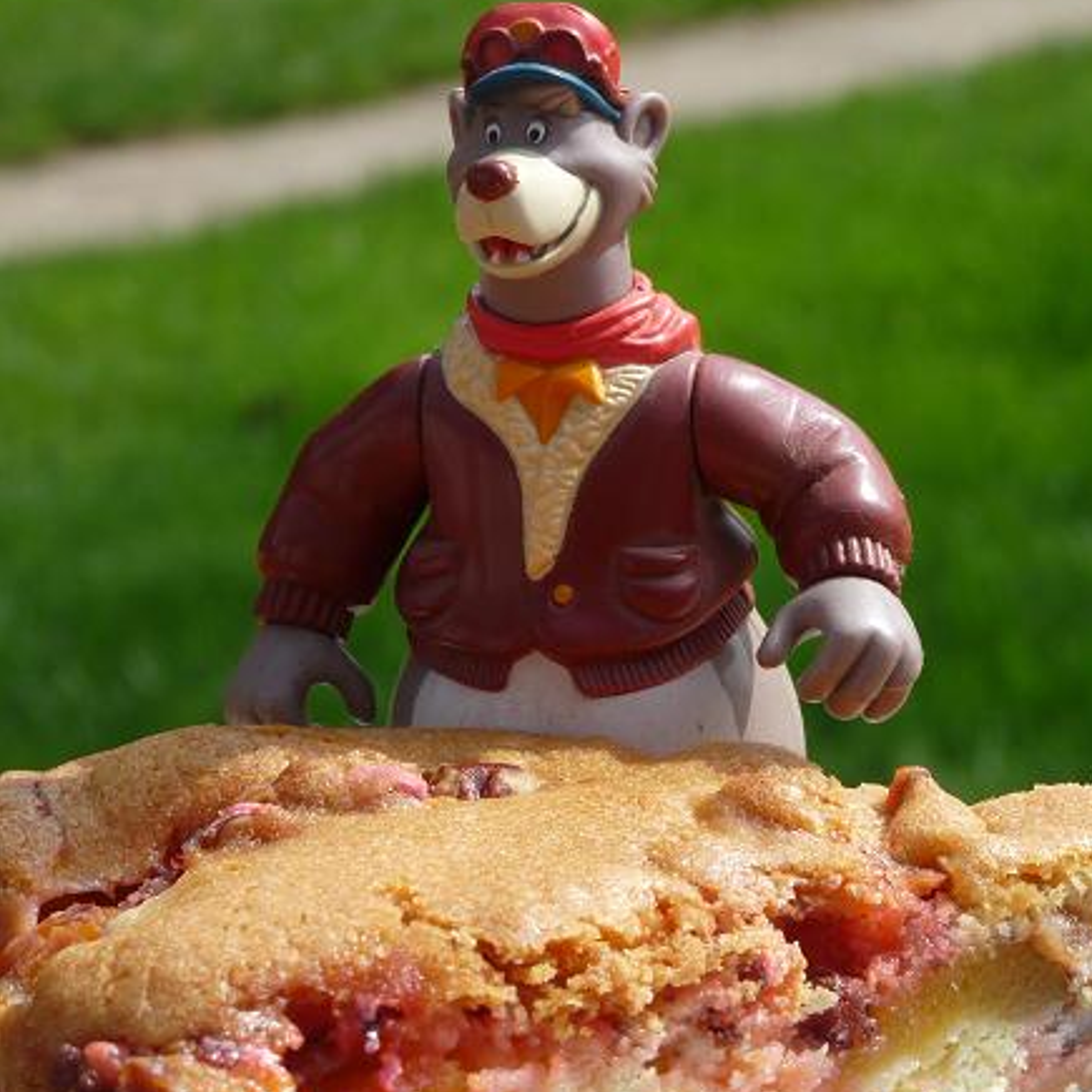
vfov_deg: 9.5
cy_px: 655
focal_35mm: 184
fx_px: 6567
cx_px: 547
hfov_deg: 9.5
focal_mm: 27.5
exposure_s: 1/400
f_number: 5.6
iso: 100
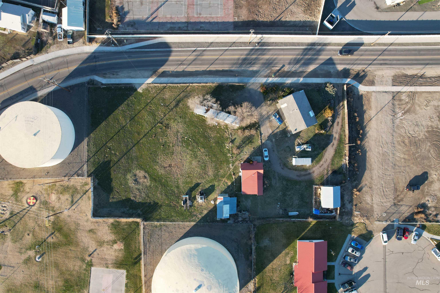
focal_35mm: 22
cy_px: 146
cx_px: 220
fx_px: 269
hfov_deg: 78.6
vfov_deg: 57.2
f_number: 2.8
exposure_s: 1/500
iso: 150
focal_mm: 8.38
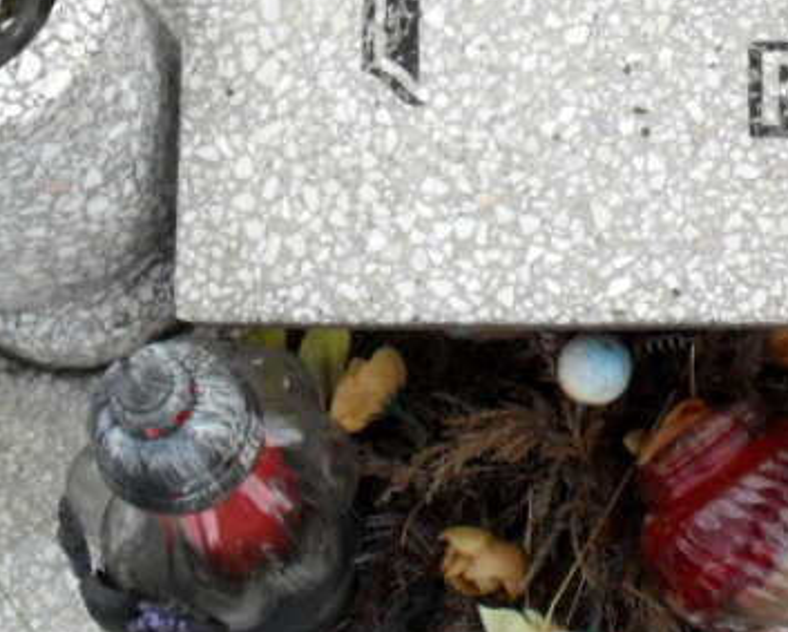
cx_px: 766
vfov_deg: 15.4
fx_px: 2311
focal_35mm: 99
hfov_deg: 18.9
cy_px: 71
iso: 100
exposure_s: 1/500
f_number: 3.2
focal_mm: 6.3
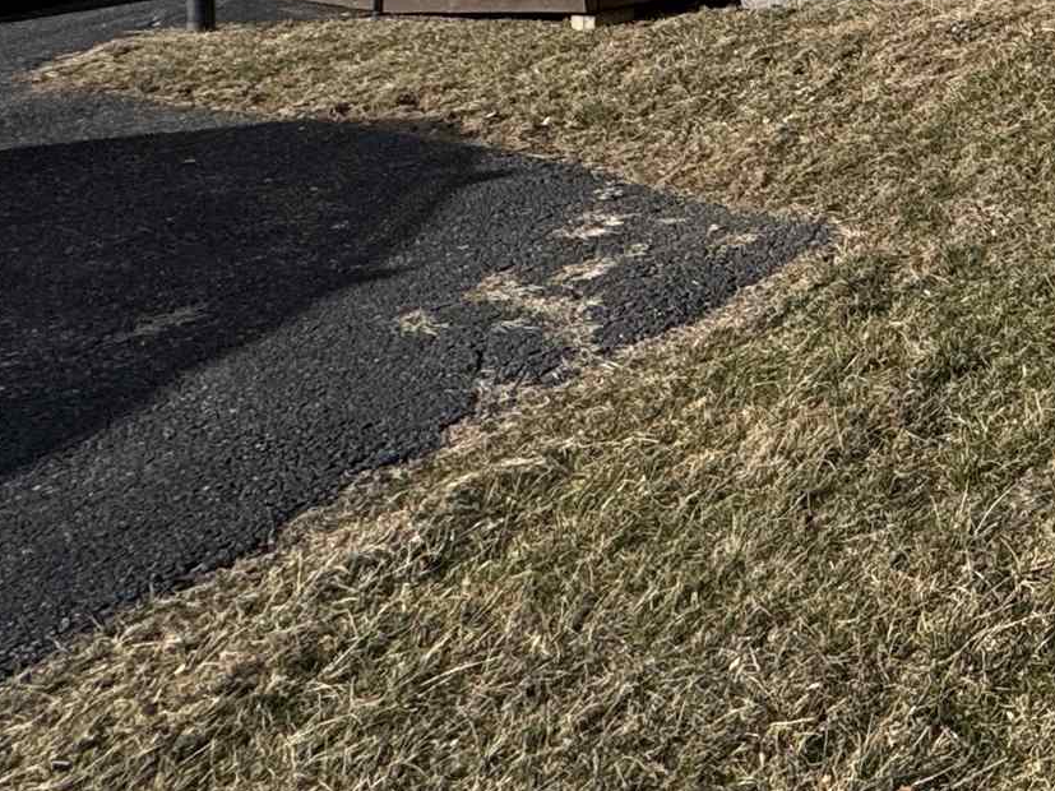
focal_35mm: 52
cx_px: 1685
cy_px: -265
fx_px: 1585
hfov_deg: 25.1
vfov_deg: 24.2
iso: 50
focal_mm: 2.22
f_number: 2.2
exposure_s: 1/2985
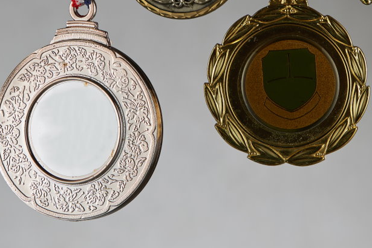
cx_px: 188
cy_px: 80
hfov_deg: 5.0
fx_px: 4298
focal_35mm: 416
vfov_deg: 3.3
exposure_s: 1/50
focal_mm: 160
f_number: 6.3
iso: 80
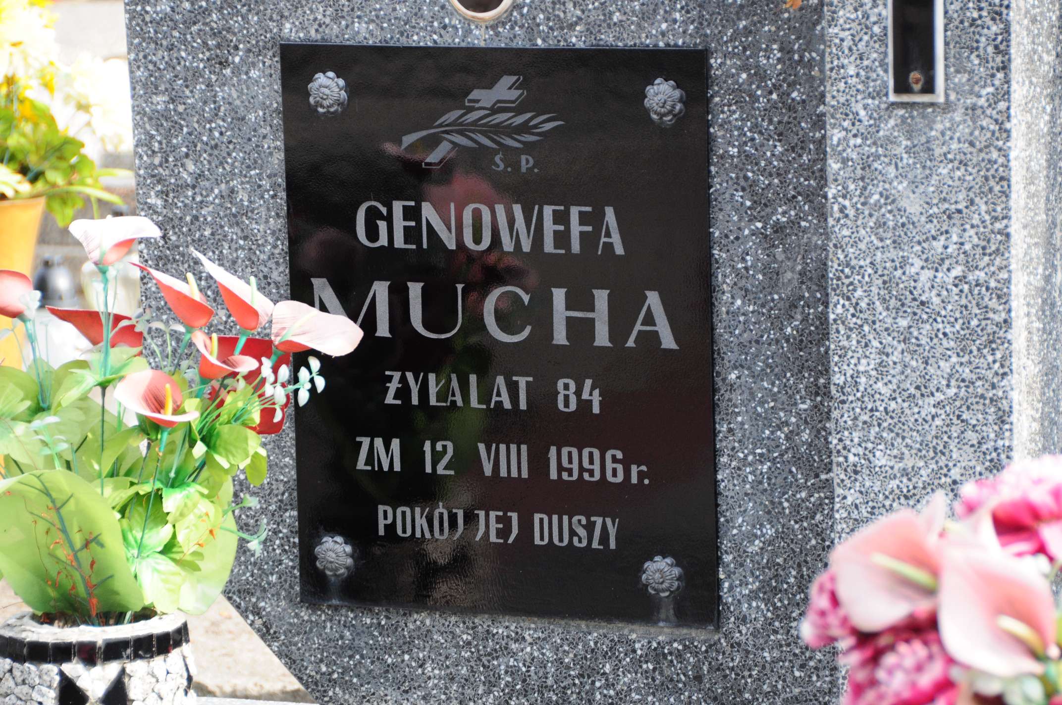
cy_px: 352
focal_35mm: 168
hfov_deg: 12.2
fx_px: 4950
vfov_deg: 8.2
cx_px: 531
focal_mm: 112
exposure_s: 1/320
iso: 500
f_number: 7.1
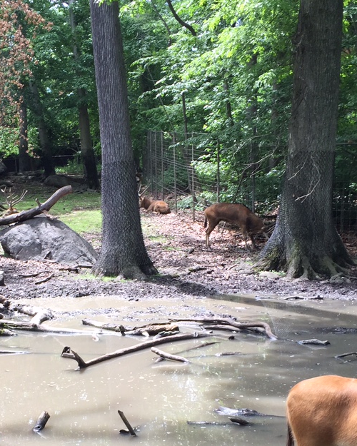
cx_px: 132
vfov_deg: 31.8
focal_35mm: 58
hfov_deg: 26.1
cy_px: 340
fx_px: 766
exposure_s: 1/186
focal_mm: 4.15
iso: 32
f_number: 2.2
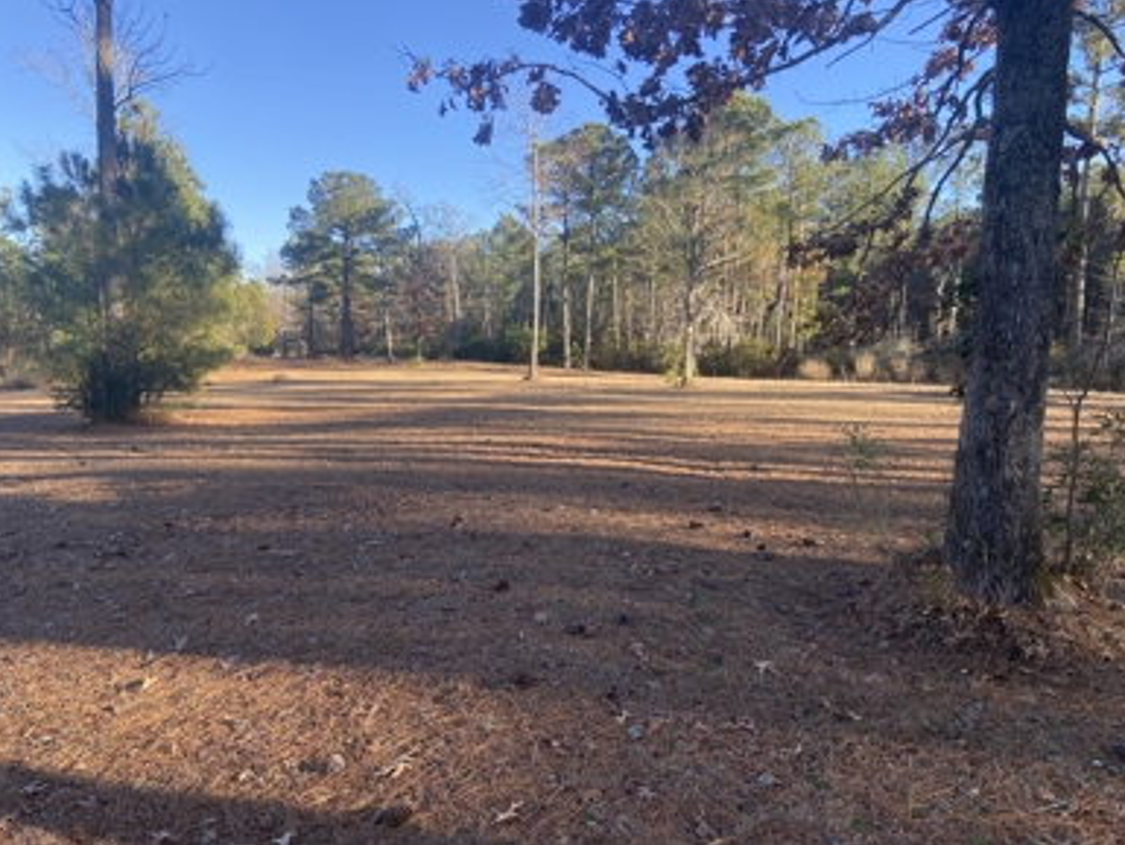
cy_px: 409
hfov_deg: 65.3
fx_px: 878
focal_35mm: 27
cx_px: 561
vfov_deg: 51.4
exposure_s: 1/669
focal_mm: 4.25
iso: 32
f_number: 1.8
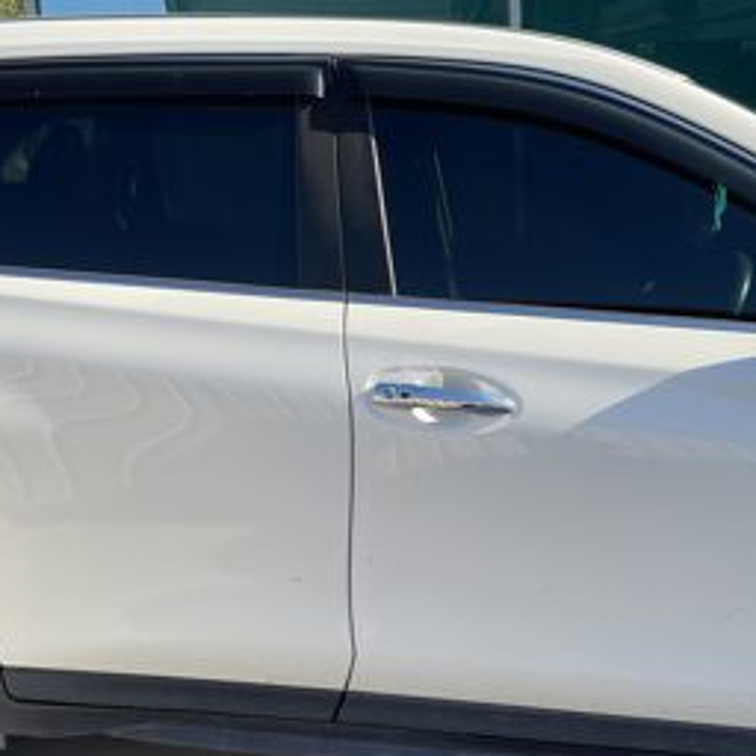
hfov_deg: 35.3
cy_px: 384
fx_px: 1186
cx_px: 348
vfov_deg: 35.4
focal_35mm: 48
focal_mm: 3
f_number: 1.8
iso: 16
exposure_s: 1/1098
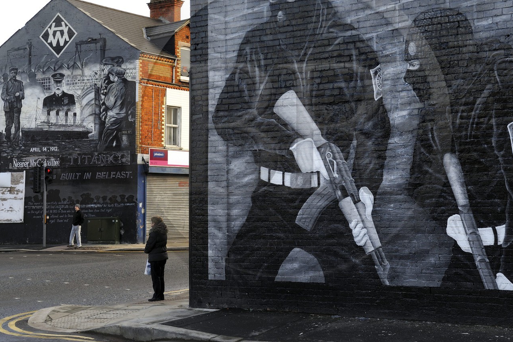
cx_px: 286
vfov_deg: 22.6
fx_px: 855
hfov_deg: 33.4
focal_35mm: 60
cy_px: 130
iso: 800
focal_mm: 48
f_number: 9
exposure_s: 1/160
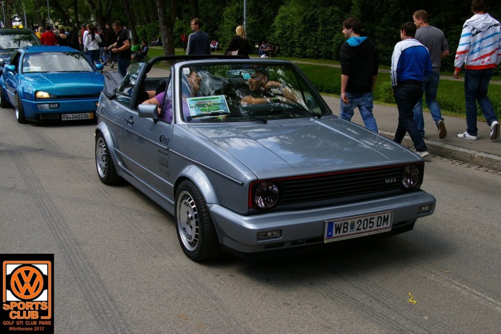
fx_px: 584
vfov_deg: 31.9
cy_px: 167
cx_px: 250
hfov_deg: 46.4
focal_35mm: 42
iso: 200
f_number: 8
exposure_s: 1/180
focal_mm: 28
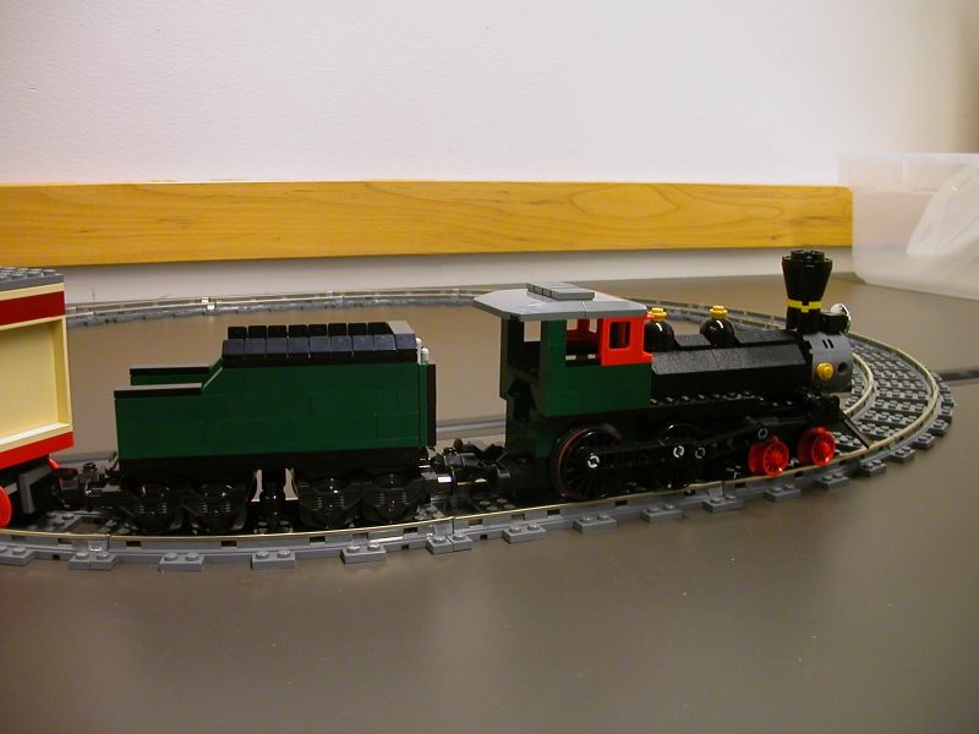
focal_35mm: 37
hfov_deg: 50.1
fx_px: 1046
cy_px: 367
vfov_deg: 38.7
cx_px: 490
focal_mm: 5.6
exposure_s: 1/9
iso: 100
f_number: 2.7
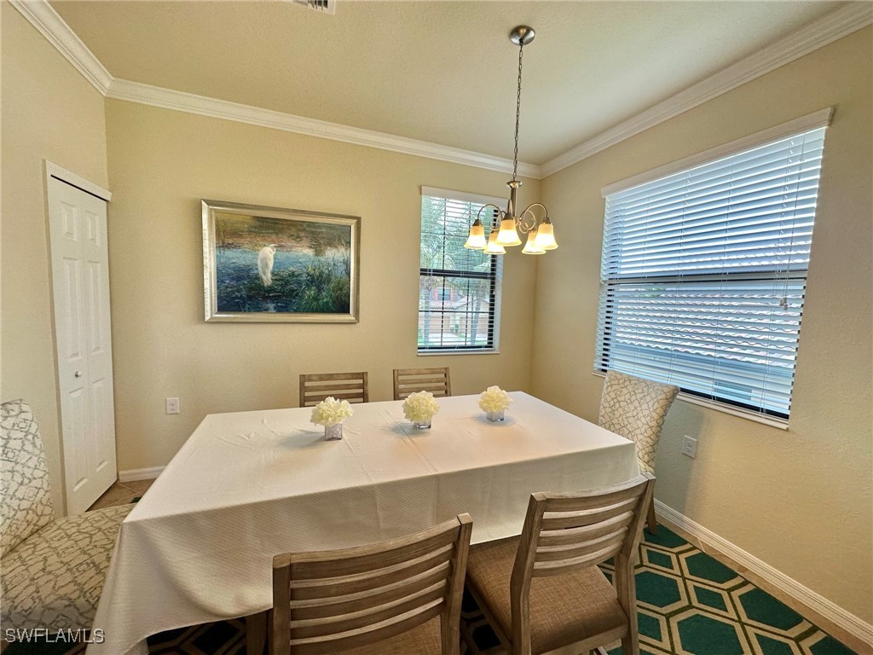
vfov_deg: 85.7
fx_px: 353
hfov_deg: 102.1
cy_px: 328
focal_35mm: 14
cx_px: 436
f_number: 2.2
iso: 125
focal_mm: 2.22
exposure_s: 1/120
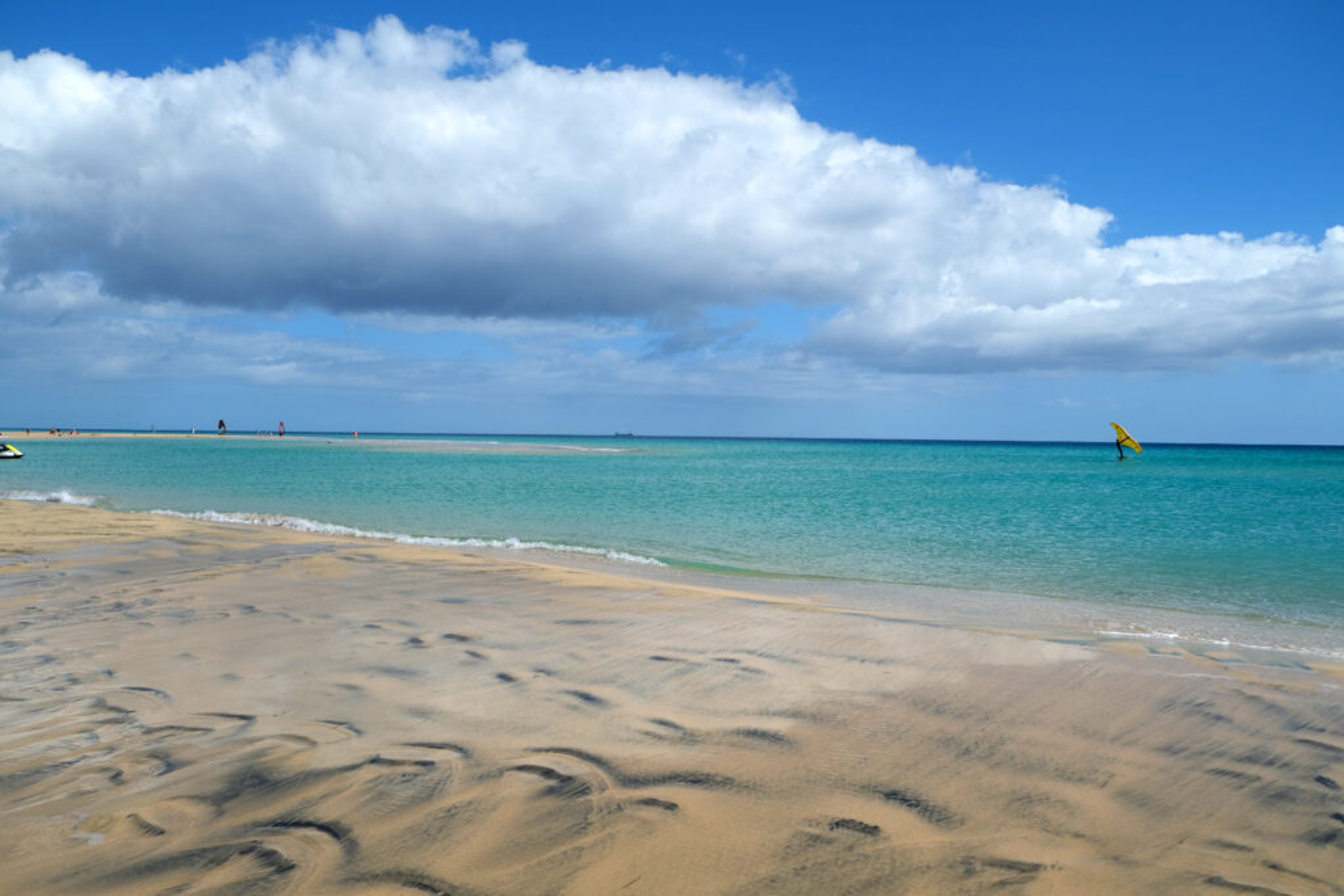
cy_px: 448
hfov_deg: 67.4
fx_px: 1008
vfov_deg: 47.9
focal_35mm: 27
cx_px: 672
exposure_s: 1/1400
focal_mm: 18
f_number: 5.6
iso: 160
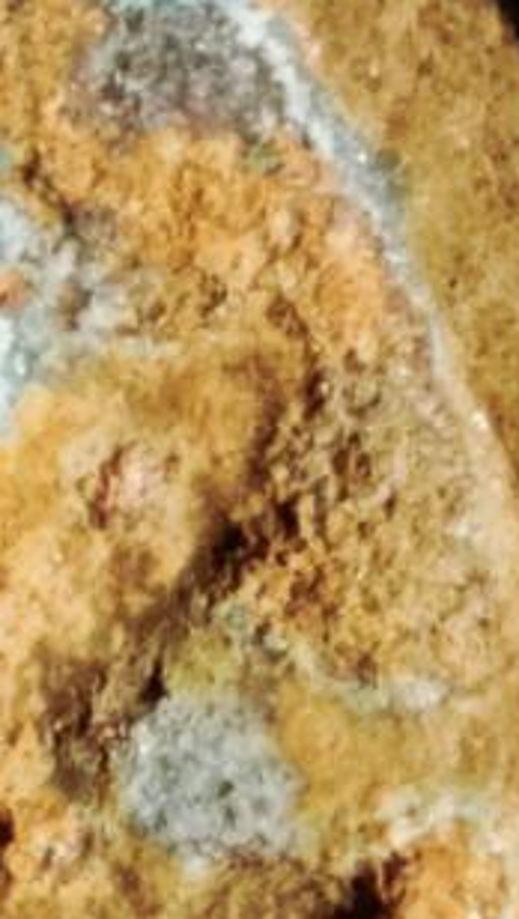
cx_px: -1065
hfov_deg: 1.7
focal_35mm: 712
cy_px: 773
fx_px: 17362
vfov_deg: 3.0
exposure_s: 1/100
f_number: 2
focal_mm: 9
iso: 320
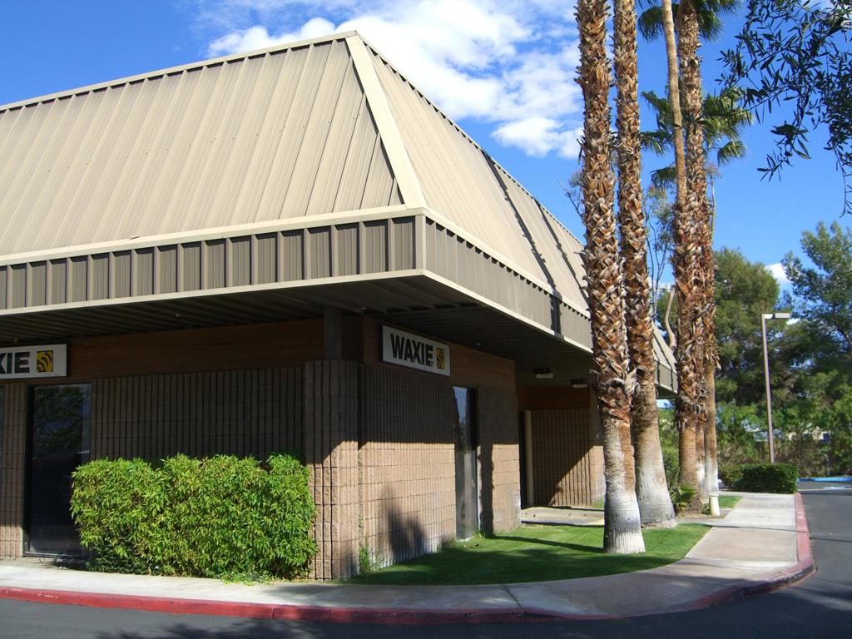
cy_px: 320
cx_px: 426
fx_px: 935
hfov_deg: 49.0
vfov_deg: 37.7
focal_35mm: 38
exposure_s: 1/125
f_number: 8
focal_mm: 7.9
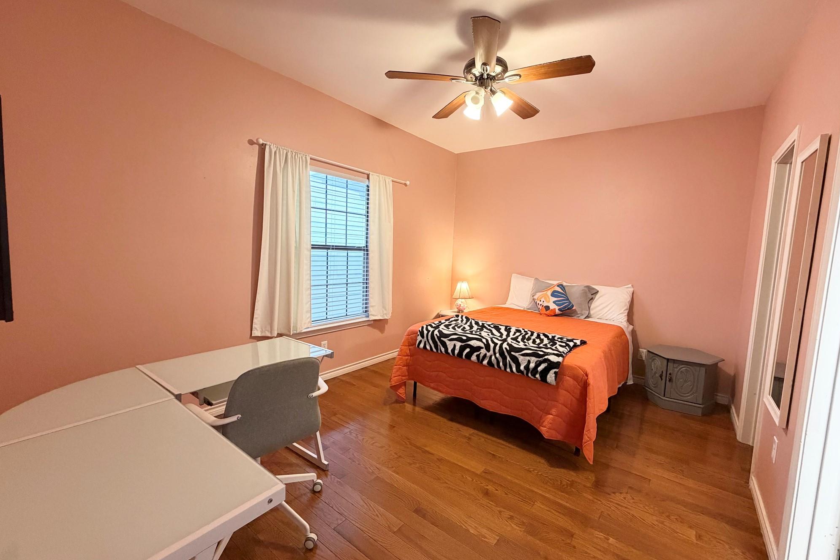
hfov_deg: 100.4
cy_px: 284
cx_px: 425
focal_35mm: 15
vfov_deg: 77.3
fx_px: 350
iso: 320
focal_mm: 2.22
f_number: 2.2
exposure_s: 1/60
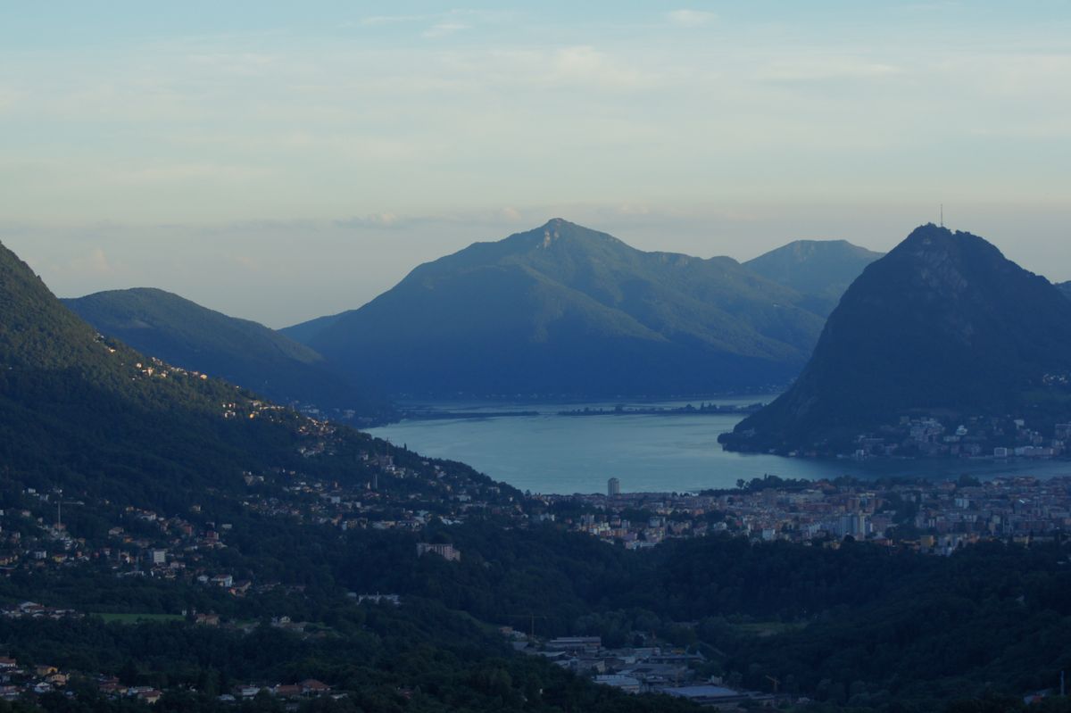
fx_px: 3345
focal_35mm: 112
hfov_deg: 18.2
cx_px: 536
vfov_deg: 12.2
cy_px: 356
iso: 200
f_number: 6.3
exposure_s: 1/320
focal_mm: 75
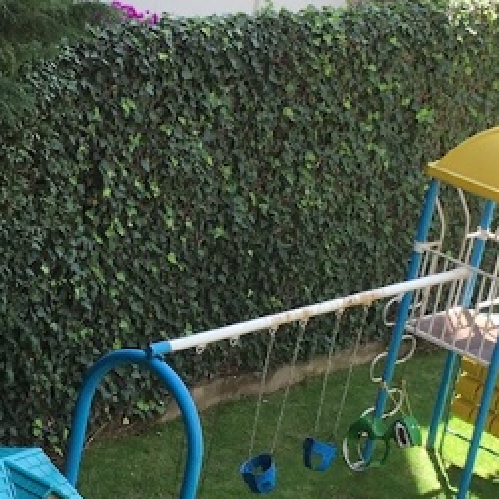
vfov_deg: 16.7
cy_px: 277
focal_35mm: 104
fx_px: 1696
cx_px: 154
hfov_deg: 16.7
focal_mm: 4.15
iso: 25
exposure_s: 1/214
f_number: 2.2
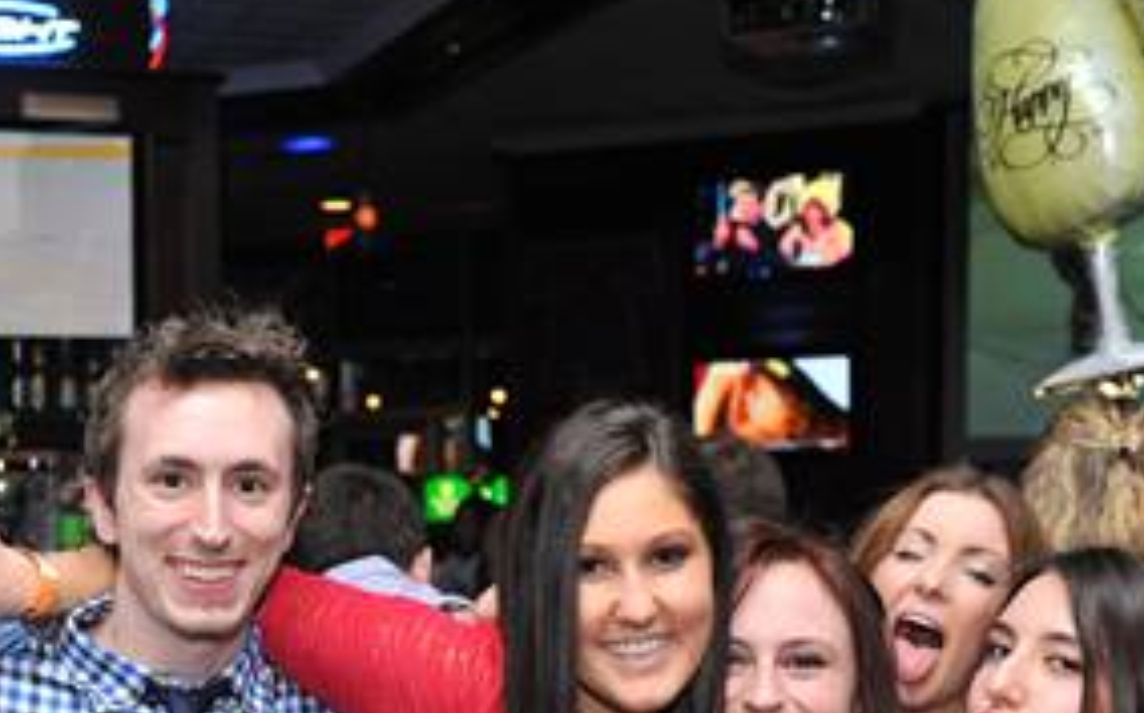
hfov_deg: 27.3
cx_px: 375
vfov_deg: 17.0
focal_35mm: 75
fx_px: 2336
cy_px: 677
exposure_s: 1/100
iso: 800
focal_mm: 38
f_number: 5
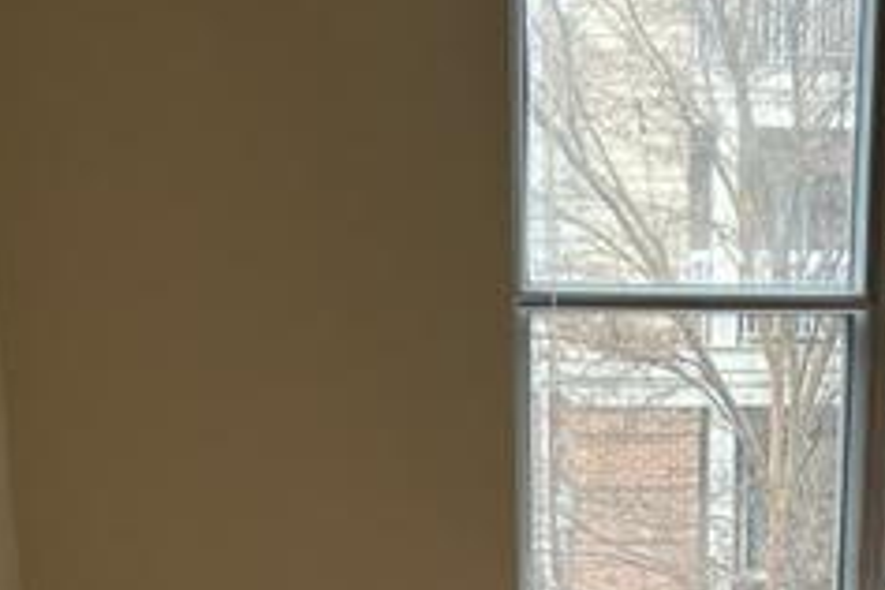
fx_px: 1794
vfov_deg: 17.9
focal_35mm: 73
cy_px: 668
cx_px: 736
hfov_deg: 27.0
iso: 125
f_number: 1.5
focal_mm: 5.7
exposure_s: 1/98
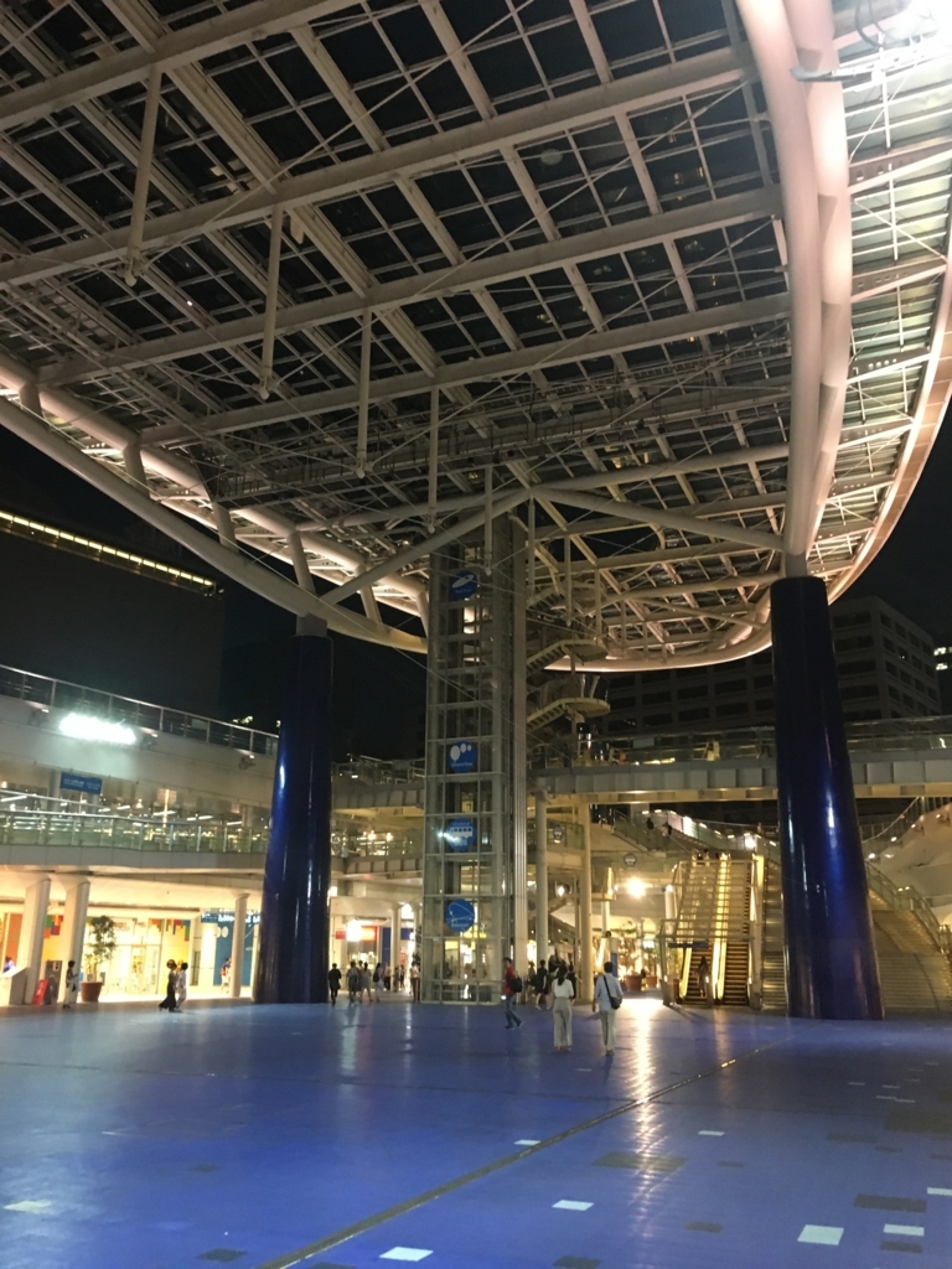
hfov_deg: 48.2
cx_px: 476
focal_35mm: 29
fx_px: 1063
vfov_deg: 61.7
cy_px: 634
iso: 200
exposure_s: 1/20
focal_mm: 4.15
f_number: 2.2
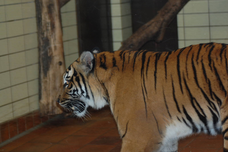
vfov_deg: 13.0
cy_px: 76
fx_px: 664
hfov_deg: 19.5
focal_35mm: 105
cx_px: 114
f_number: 4
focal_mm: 70
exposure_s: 1/60
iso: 400
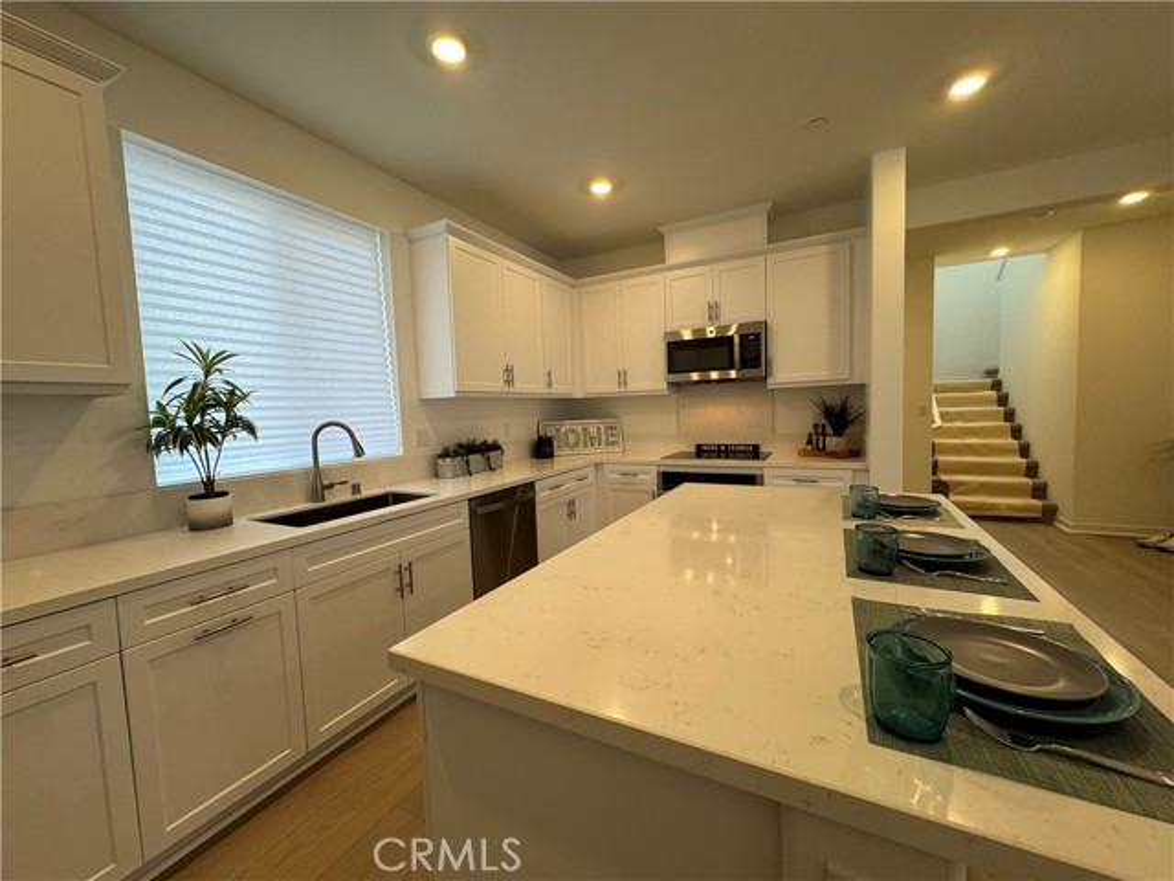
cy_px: 440
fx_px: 475
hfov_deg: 102.1
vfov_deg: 85.7
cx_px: 587
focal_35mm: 14
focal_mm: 2.22
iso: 125
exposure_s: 1/120
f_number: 2.2
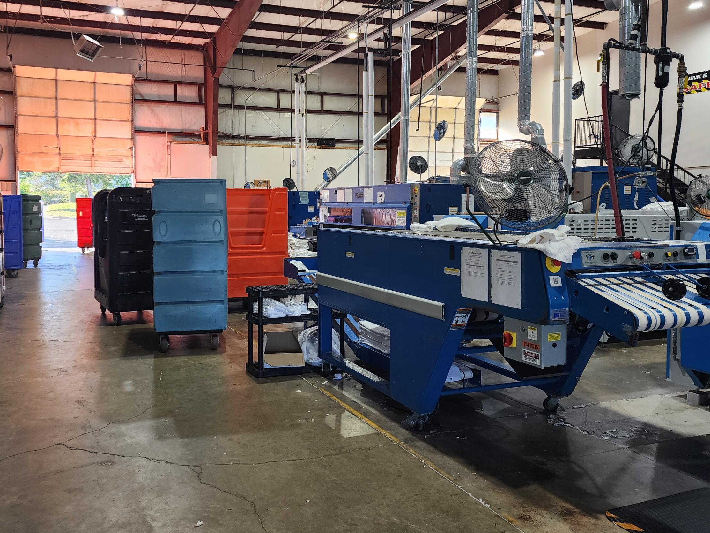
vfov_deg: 45.4
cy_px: 242
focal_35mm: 31
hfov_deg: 58.1
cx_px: 301
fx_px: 636
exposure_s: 1/120
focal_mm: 6.4
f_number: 1.8
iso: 125
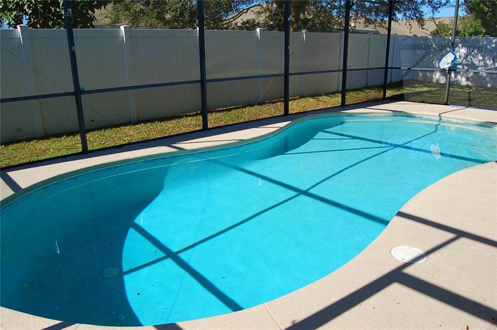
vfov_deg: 47.8
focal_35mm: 27
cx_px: 248
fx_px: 372
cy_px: 165
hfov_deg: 67.4
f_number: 8
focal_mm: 18
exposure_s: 1/250
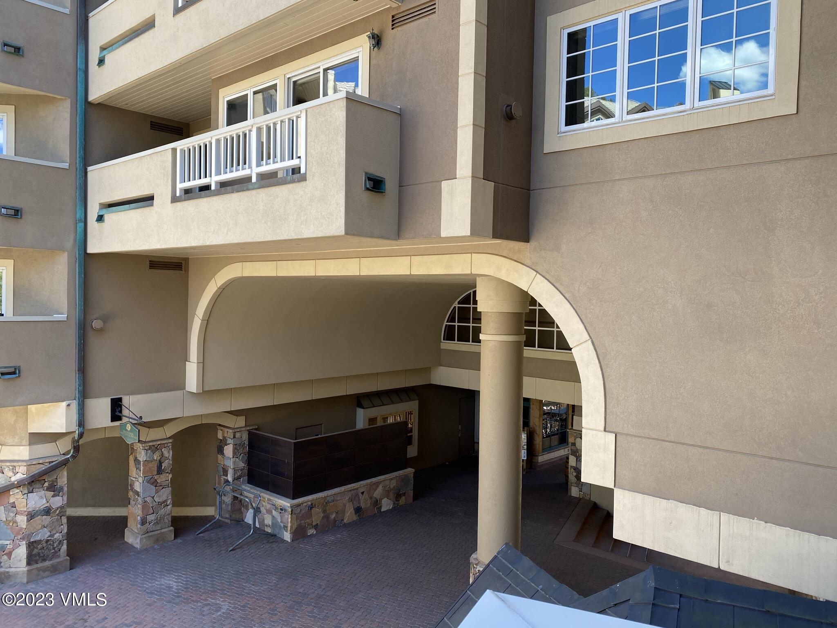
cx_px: 418
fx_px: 629
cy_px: 314
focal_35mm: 26
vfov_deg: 53.1
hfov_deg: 67.3
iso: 32
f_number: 1.8
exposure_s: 1/163
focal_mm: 4.25
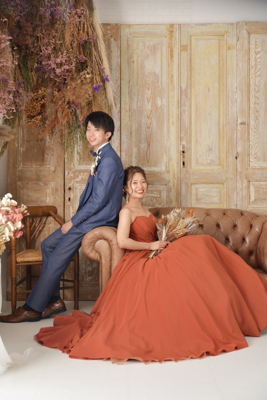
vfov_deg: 36.2
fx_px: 612
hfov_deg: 24.6
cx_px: 134
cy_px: 200
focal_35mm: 55
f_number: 2.8
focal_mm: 55
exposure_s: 1/100
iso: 400
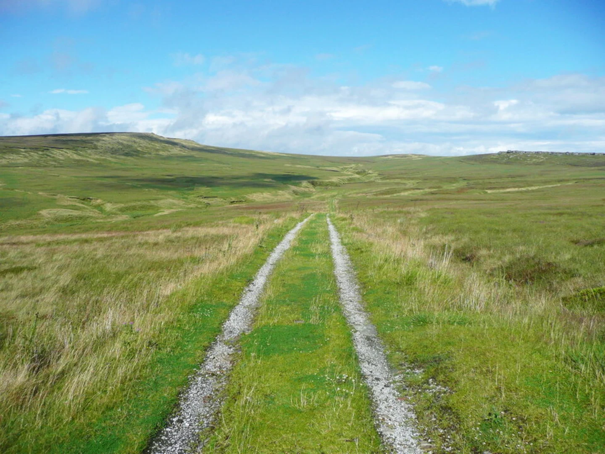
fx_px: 489
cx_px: 302
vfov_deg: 49.7
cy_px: 227
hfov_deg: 63.4
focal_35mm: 28
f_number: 3.3
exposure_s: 1/1300
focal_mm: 4.6
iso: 100
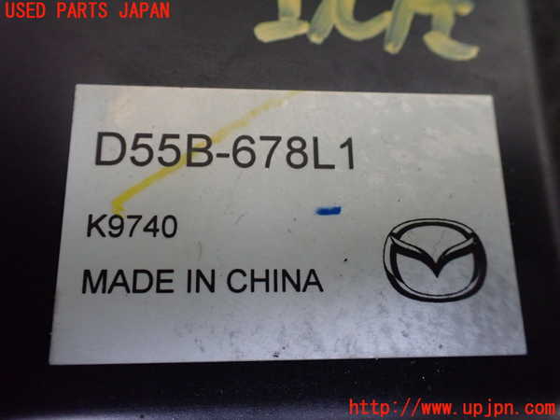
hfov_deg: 60.0
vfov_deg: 46.8
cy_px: 210
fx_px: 485
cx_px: 280
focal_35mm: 30
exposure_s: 1/60
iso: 800
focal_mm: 5.4
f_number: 2.3
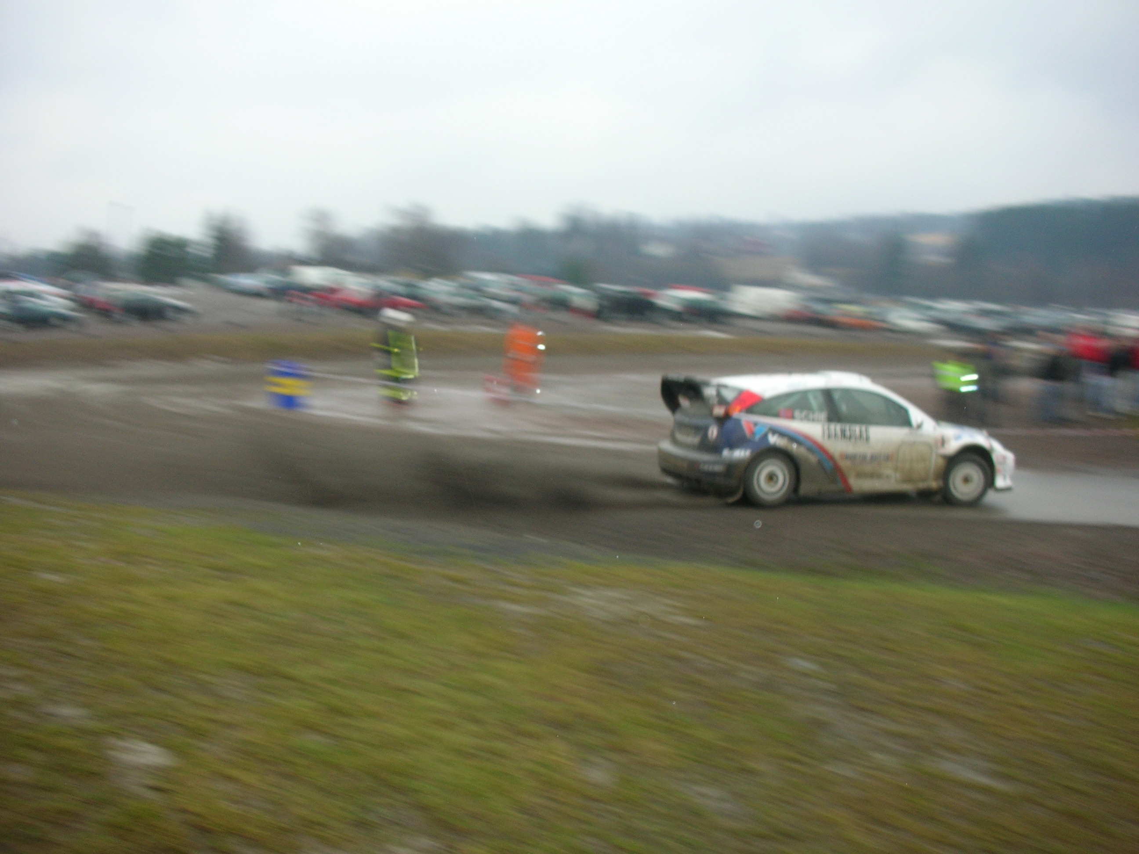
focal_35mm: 35
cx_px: 570
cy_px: 427
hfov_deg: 52.6
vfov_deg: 40.7
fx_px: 1152
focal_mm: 5.8
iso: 64
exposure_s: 1/43.5
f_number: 3
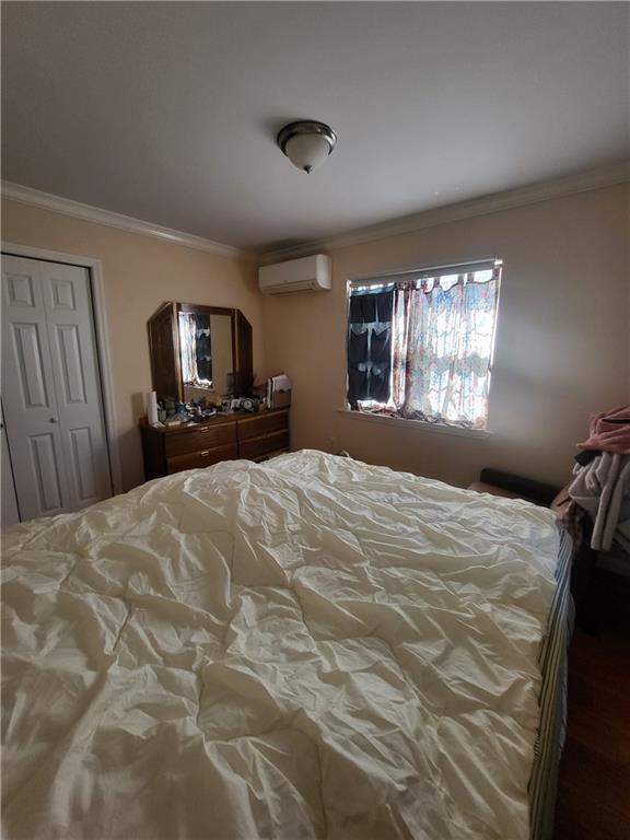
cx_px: 315
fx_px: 315
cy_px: 420
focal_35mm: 13
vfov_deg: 106.2
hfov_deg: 89.9
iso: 320
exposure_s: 1/60
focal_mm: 1.74
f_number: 2.2
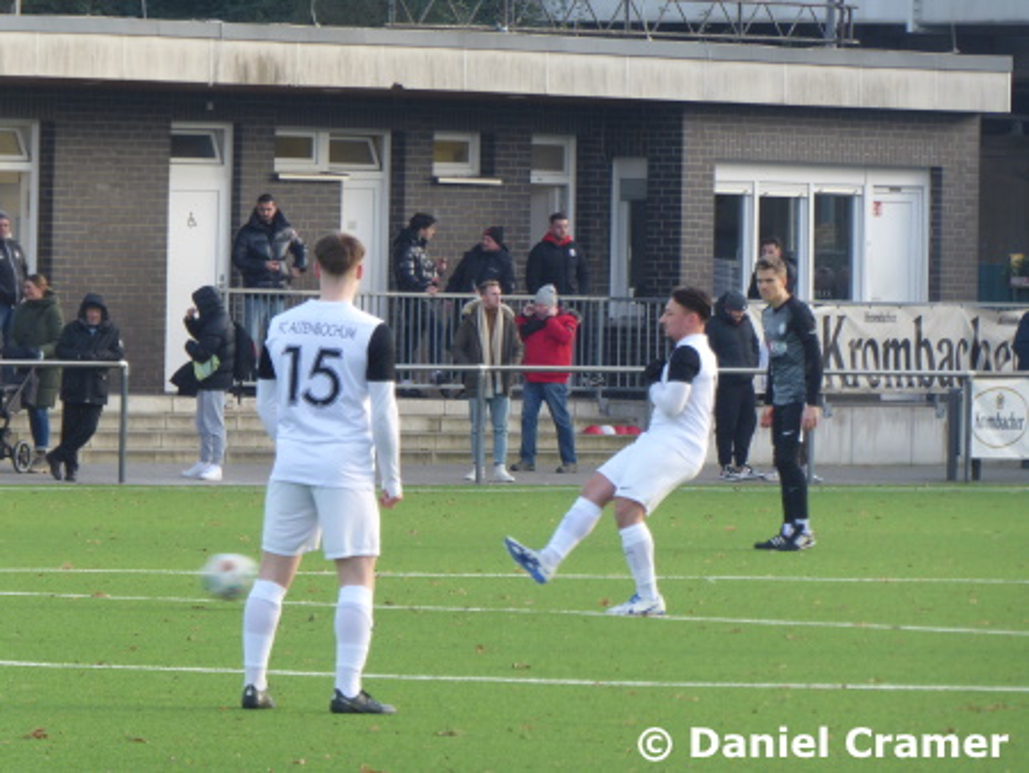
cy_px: 386
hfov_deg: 4.6
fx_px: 12819
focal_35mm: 431
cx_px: 514
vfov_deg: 3.5
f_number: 6
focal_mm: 77.3
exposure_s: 1/100
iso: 200
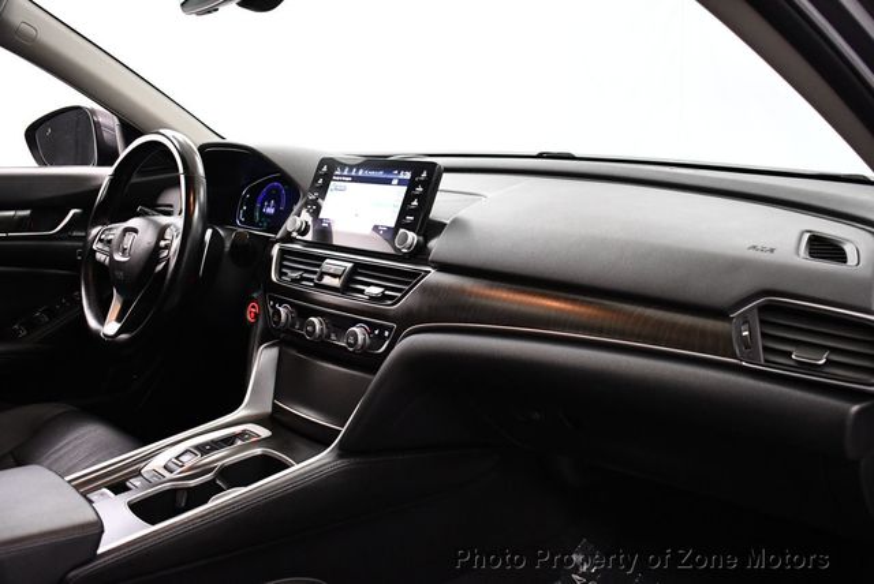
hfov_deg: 53.1
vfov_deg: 36.9
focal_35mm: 36
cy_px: 292
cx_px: 437
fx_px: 875
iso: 2800
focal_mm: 18
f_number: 3.5
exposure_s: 1/125
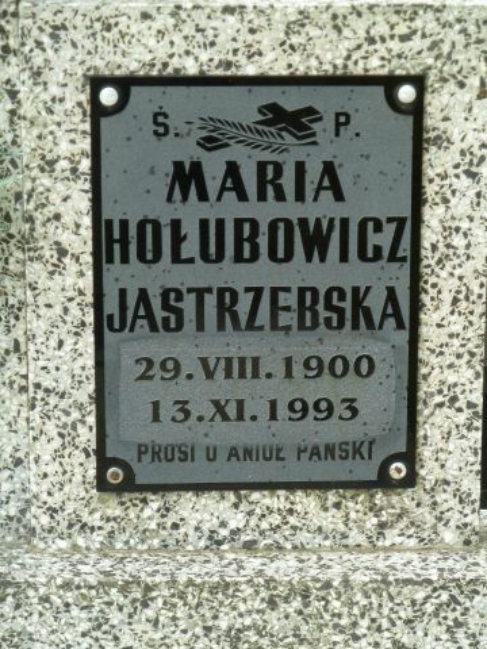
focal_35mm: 137
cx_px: 244
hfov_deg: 10.8
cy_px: 324
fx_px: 2570
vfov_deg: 14.4
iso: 125
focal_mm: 22.5
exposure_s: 1/50
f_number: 4.5
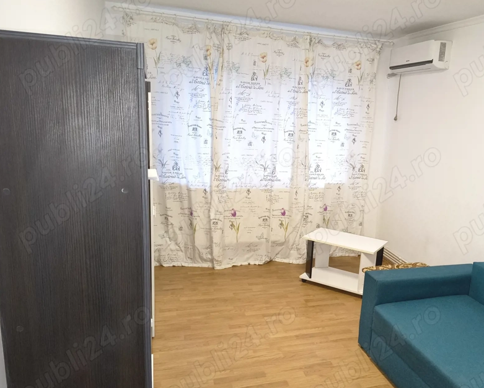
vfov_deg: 48.5
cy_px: 208
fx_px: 430
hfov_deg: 58.1
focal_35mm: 30
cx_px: 301
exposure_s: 1/50
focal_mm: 5.56
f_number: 1.8
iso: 1536
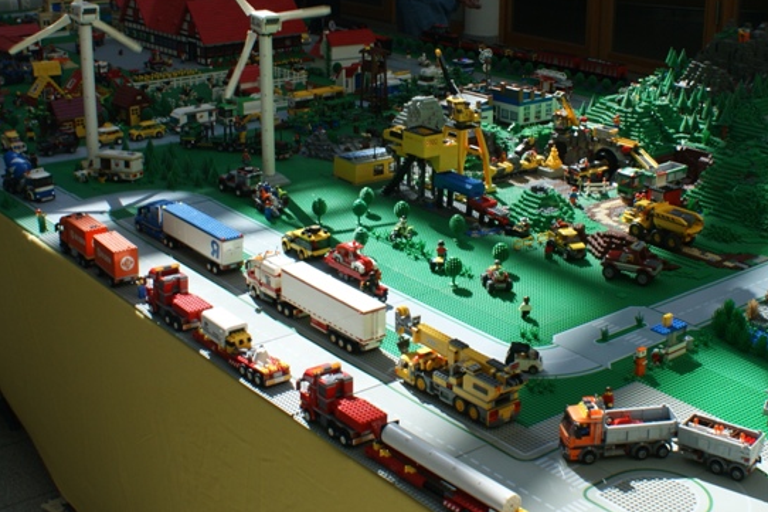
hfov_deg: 38.7
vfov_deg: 26.4
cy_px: 212
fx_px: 1088
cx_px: 475
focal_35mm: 51
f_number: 8
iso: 100
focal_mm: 18
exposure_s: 1/80
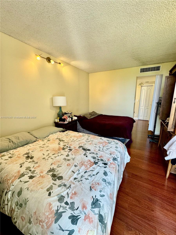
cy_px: 118
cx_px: 88
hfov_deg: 85.7
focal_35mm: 14
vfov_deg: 102.1
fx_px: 95
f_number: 2.2
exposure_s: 1/120
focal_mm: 2.22
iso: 200
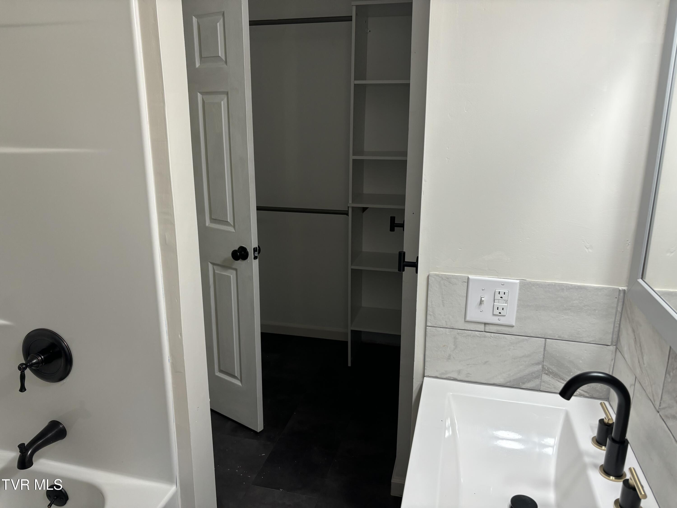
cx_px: 338
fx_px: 508
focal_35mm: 26
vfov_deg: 53.1
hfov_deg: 67.3
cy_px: 254
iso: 100
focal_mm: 5.96
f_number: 1.6
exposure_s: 1/120
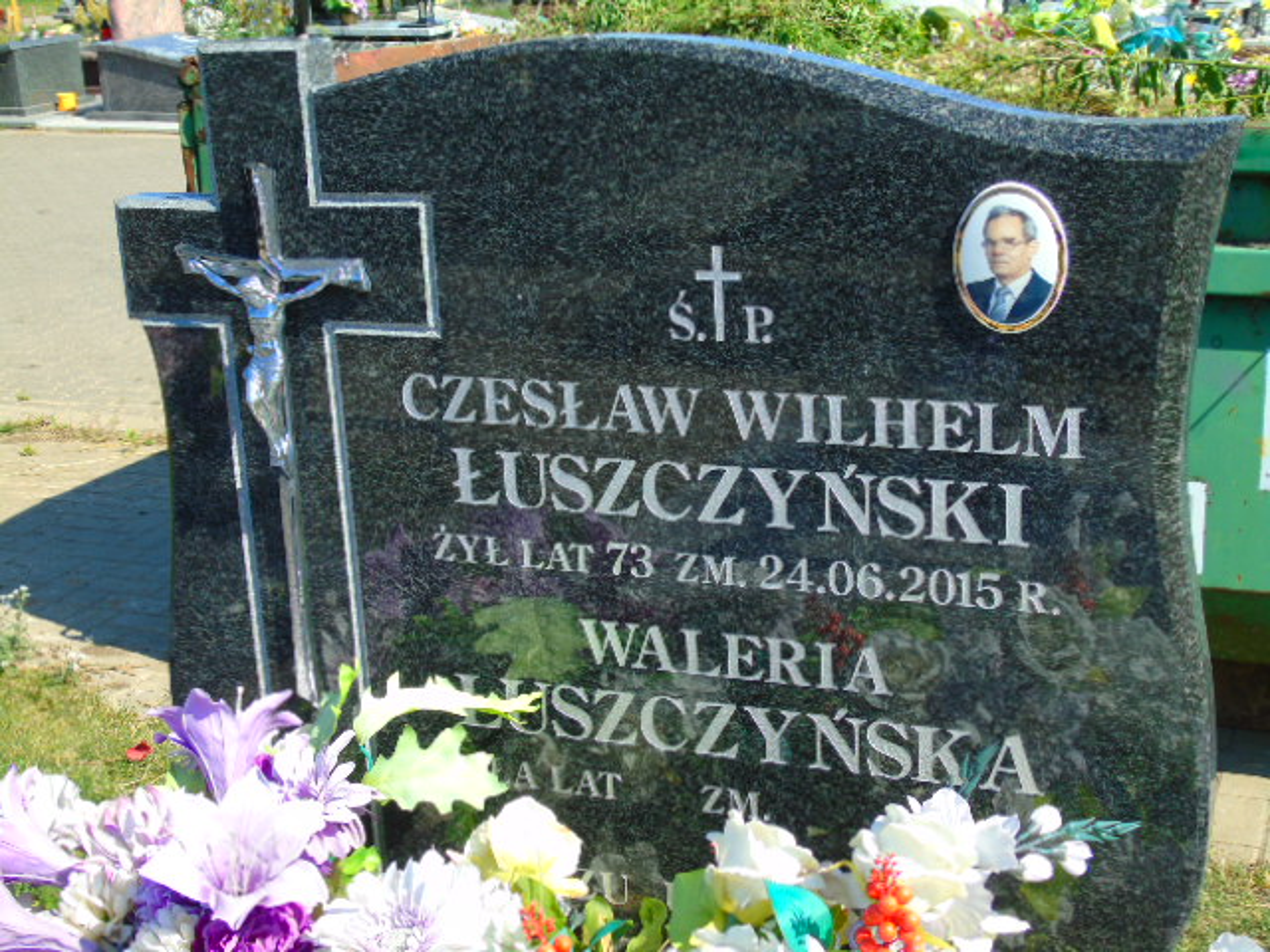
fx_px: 1981
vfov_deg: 27.0
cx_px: 635
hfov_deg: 35.5
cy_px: 476
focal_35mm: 54
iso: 80
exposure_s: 1/320
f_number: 4.3
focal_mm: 9.6
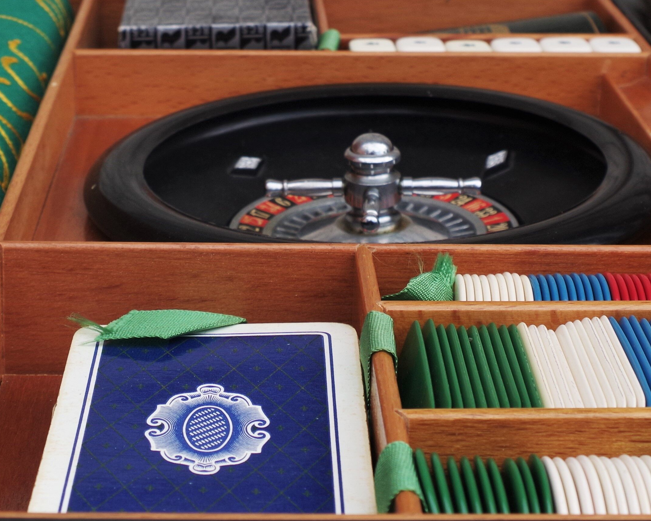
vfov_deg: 17.0
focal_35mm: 89
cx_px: 270
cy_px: 30
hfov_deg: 21.5
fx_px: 1715
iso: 200
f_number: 8
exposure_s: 1/200
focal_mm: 23.13
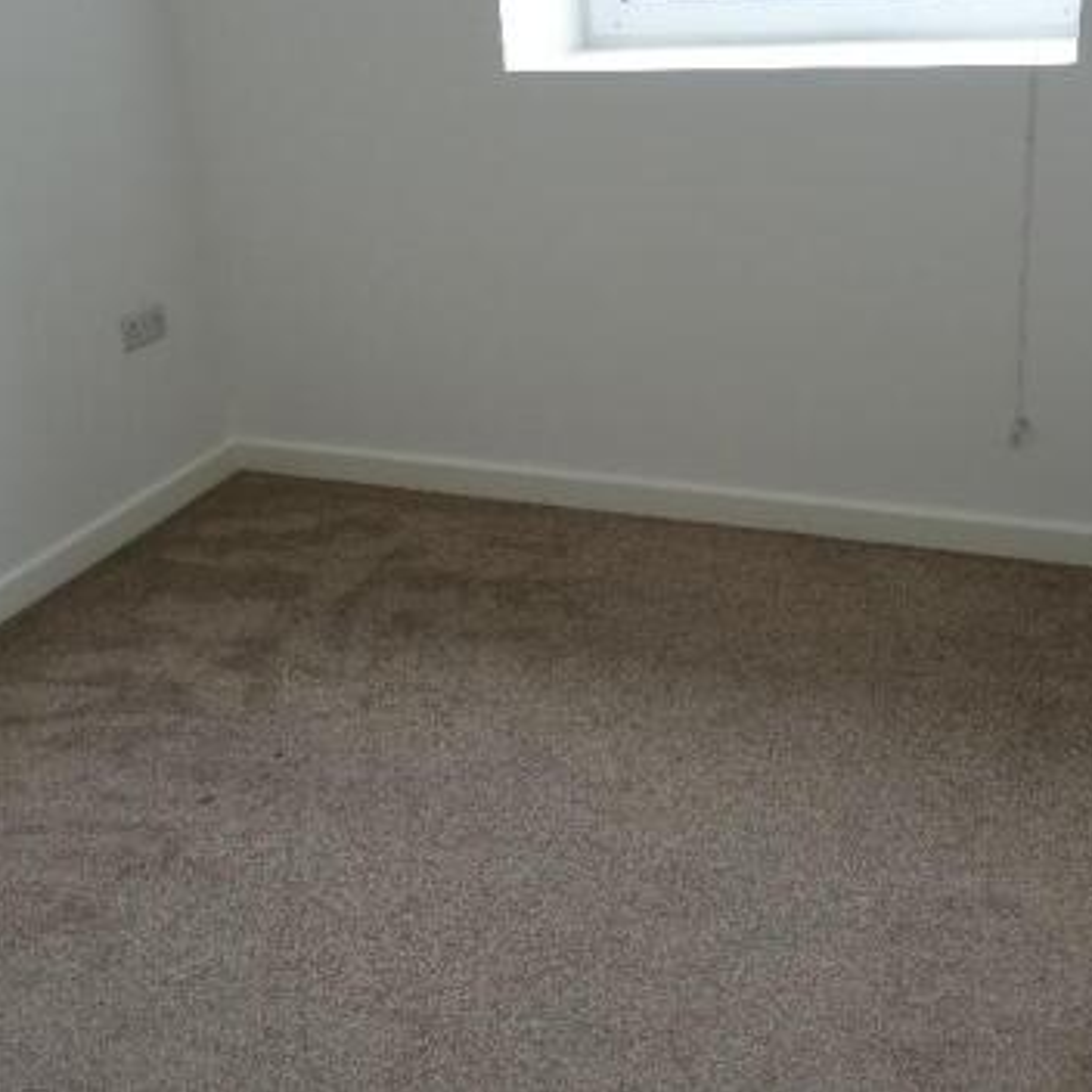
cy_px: 417
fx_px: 1356
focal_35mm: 38
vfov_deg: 43.6
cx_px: 591
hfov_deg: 43.8
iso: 125
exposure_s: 1/60
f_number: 2.8
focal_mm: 8.8
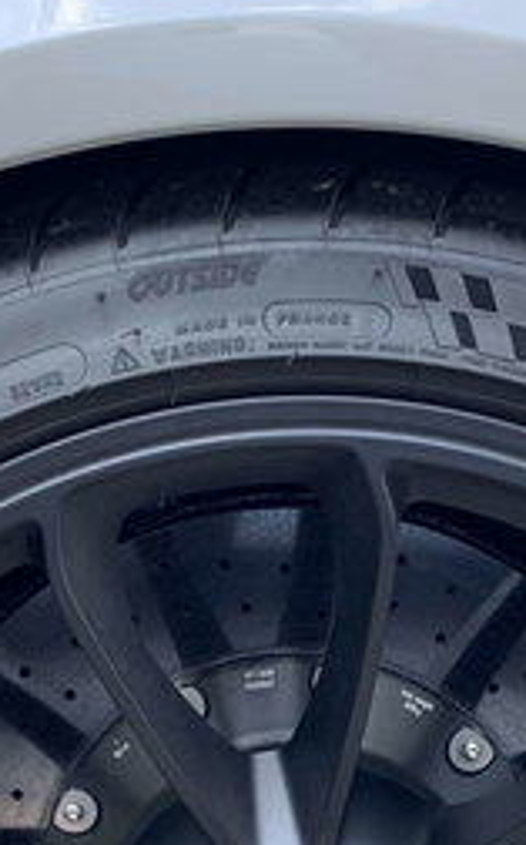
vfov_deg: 23.3
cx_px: 318
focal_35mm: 84
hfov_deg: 15.5
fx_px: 1931
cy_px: 915
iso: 40
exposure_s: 1/122
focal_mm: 4.25
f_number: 1.8
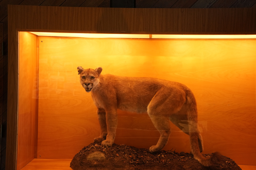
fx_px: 420
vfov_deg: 23.0
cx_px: 128
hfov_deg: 33.9
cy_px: 85
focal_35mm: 59
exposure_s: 1/160
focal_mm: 59
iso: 2500
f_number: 4.5
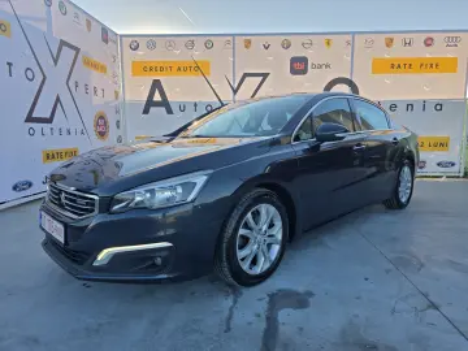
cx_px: 234
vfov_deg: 58.9
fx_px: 311
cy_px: 176
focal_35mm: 23
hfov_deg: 73.9
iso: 80
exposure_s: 1/2456
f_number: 1.7
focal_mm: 6.3
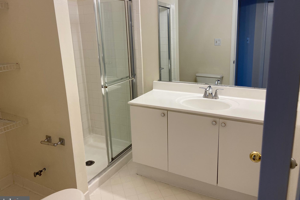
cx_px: 147
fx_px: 233
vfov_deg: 46.4
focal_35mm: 28
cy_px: 92
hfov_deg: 65.5
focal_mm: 4.25
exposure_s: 1/120
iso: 80
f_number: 1.8
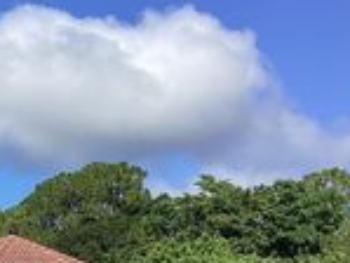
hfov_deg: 16.8
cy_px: 227
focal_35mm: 104
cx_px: -207
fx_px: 1052
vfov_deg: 14.1
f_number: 2.4
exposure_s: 1/1431
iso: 25
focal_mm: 3.3
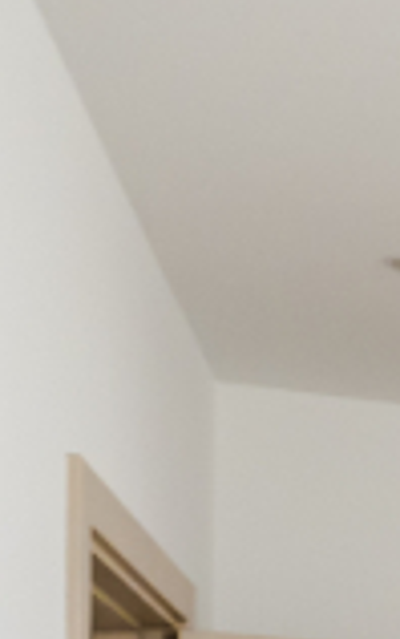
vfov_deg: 19.4
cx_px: 1705
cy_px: 938
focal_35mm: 94
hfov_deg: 7.6
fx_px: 1637
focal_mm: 7
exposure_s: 1/125
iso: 400
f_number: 4
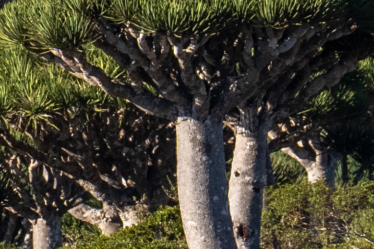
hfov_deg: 1.0
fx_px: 22465
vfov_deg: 0.6
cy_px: 248
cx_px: -415
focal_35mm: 2163
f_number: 7.1
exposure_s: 1/1000
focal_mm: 200
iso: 800
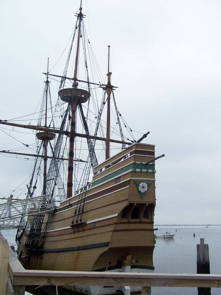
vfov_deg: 49.0
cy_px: 148
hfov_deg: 37.7
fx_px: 323
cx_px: 110
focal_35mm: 38
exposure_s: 1/750
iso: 80
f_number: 4
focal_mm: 6.3
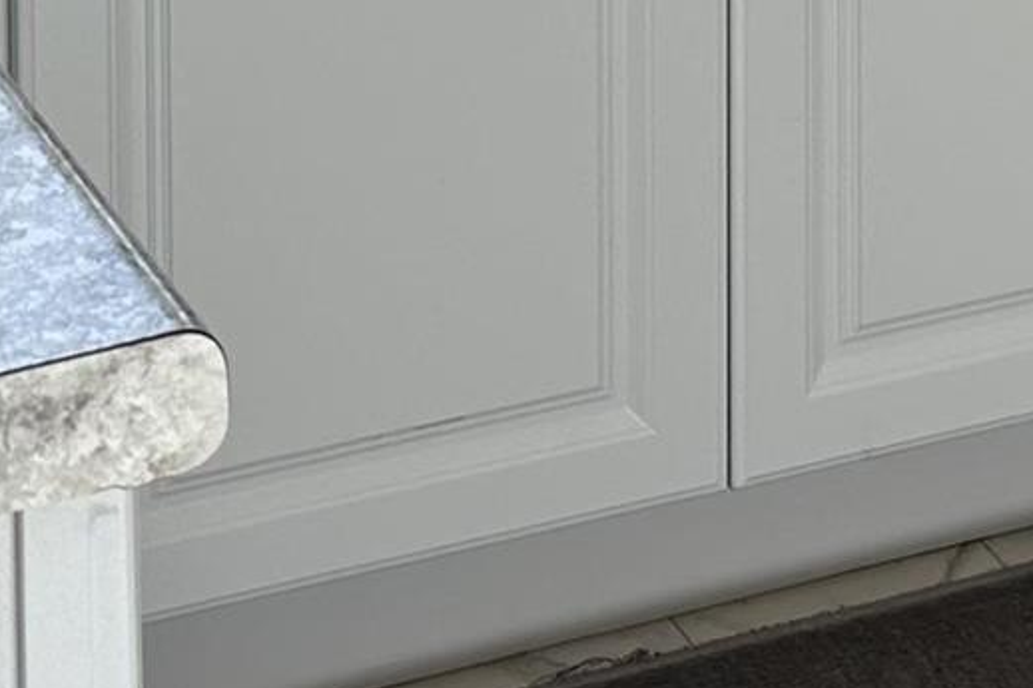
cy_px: -1087
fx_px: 4245
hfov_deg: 13.9
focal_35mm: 148
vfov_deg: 8.3
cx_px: 588
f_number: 1.78
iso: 80
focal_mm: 6.86
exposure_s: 1/894
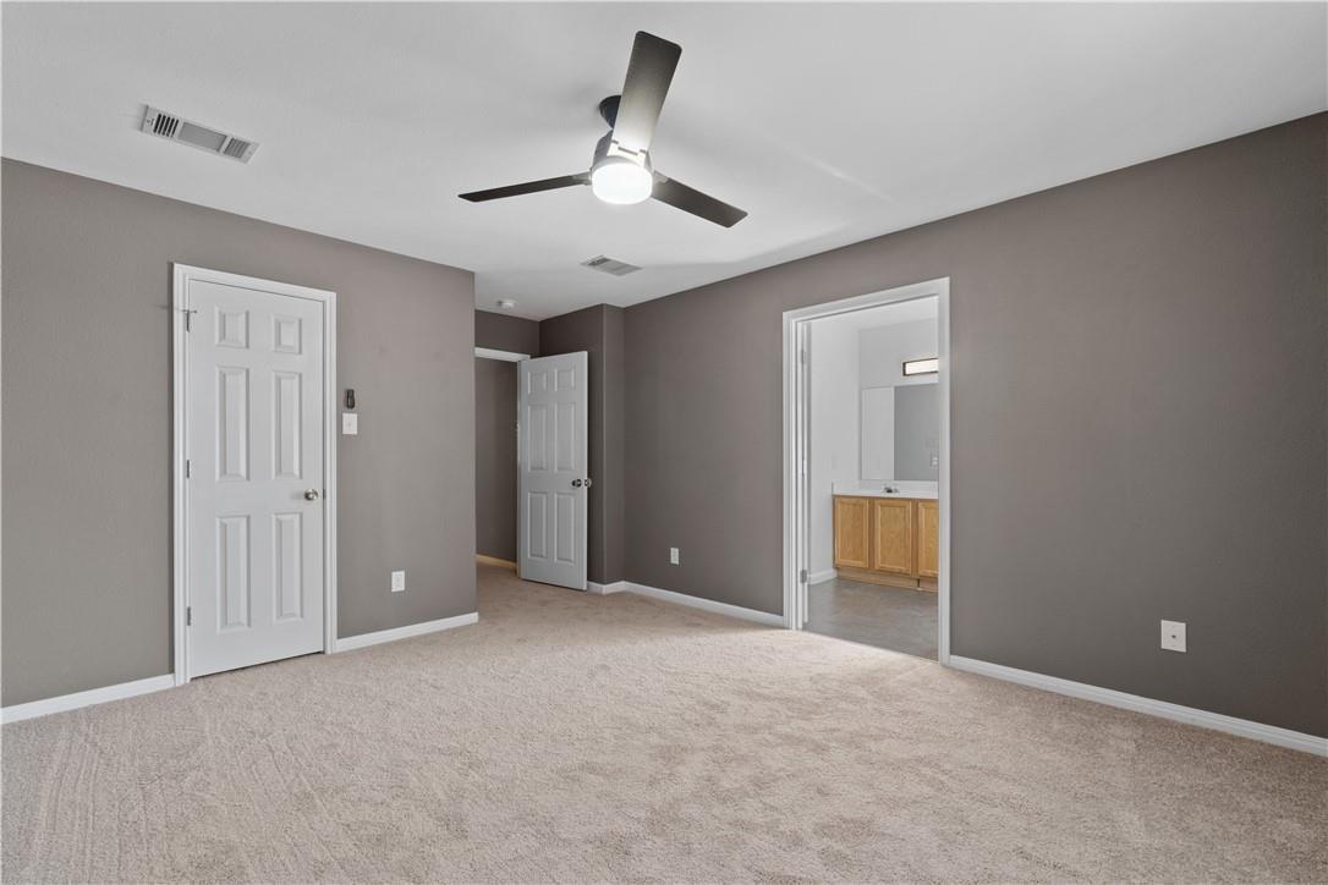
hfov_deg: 100.4
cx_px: 664
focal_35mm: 15
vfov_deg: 77.3
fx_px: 553
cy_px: 442
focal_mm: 10
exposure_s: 1/2
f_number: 9
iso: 400
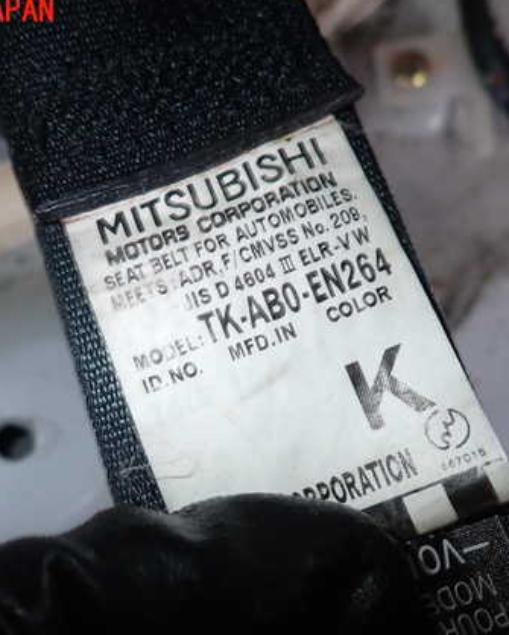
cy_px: 334
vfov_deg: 51.5
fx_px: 658
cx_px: 234
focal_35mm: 35
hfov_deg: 42.2
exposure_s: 1/30
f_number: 5.6
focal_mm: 4.5
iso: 200
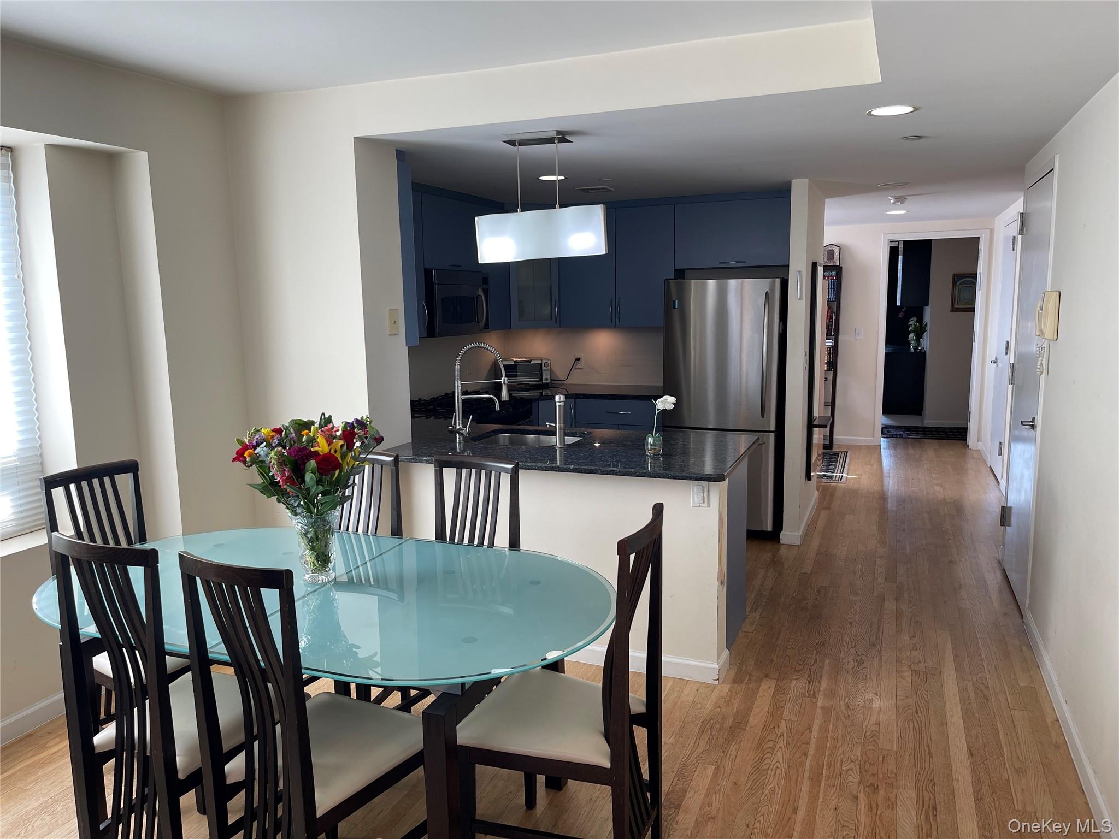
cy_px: 420
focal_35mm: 25
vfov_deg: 54.9
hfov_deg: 69.4
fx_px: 808
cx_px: 560
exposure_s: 1/120
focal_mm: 5.1
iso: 50
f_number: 1.6
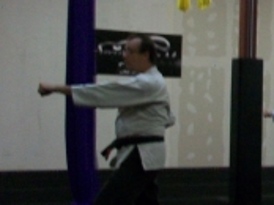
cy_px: 146
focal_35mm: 92
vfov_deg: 16.0
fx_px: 727
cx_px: 372
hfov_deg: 19.4
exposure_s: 1/8
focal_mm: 5.7
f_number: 2.8
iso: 160
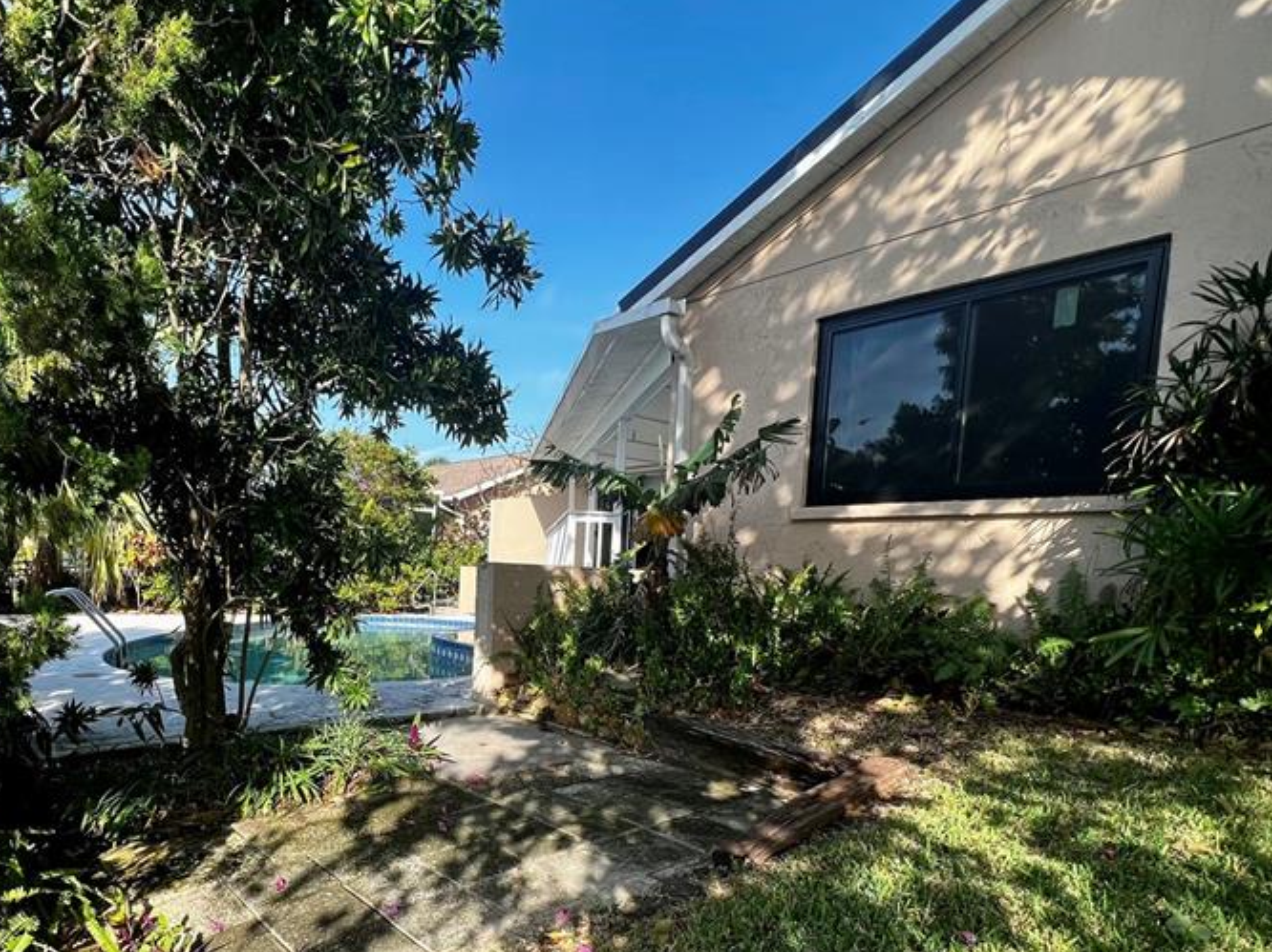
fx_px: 735
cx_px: 460
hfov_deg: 79.9
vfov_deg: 63.8
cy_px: 656
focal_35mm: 20
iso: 32
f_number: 1.8
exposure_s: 1/457
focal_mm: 1.57
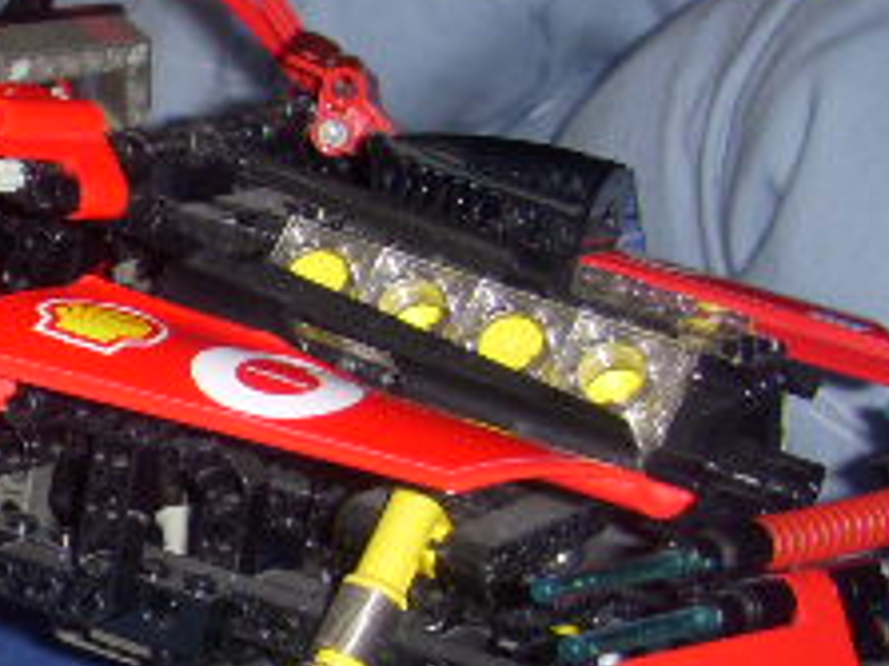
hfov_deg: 17.1
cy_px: 546
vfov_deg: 13.5
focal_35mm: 109
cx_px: -247
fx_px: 2798
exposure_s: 1/30
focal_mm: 6.3
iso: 100
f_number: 3.3
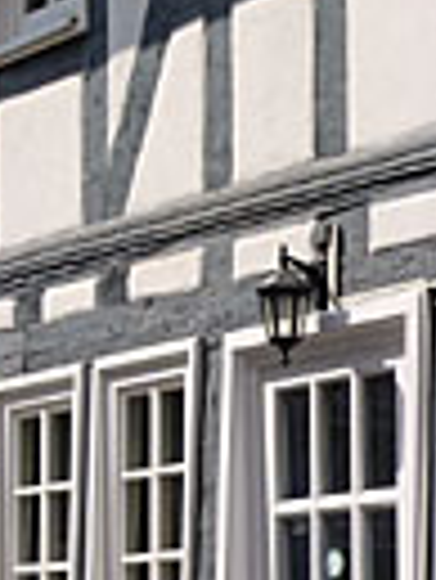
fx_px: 2498
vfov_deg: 13.2
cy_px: 423
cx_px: 9
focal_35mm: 149
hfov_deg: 9.9
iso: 125
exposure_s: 1/500
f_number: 4.5
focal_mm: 5.3
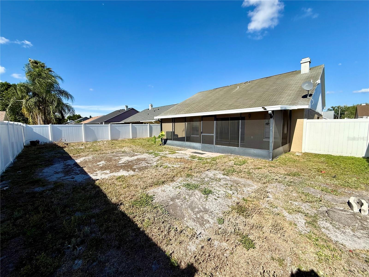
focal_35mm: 14
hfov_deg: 102.1
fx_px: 149
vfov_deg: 85.7
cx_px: 184
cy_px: 138
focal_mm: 2.22
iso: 50
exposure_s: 1/1961
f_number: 2.2
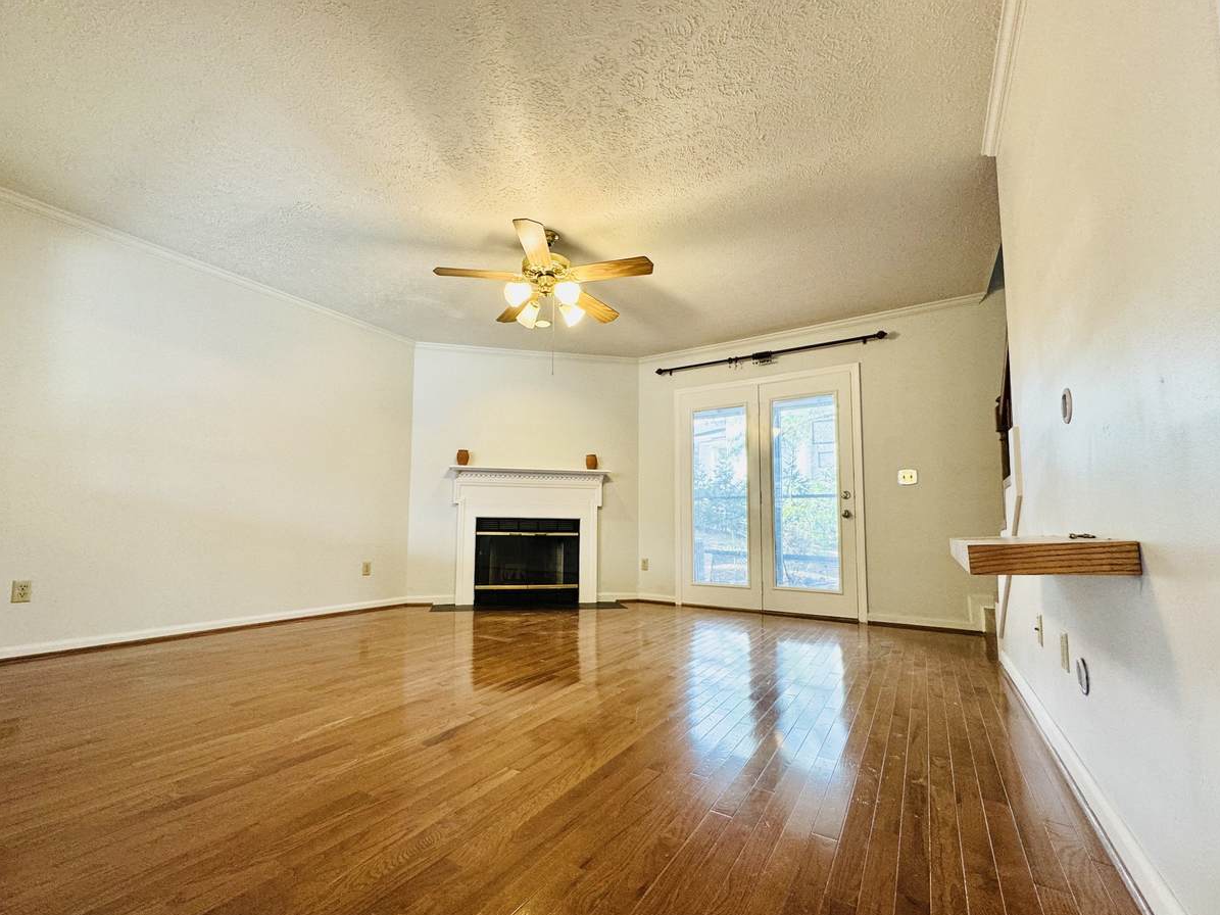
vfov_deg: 81.6
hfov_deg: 98.0
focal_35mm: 15
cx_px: 571
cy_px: 489
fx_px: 529
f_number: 2.2
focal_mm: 2.22
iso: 160
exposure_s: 1/60
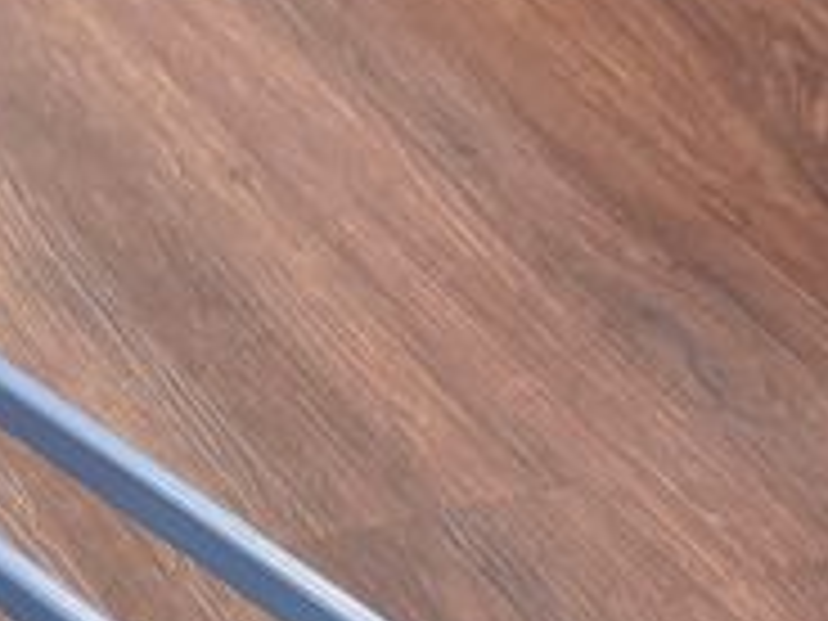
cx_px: -333
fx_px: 5836
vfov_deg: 6.1
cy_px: 630
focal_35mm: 244
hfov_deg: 8.0
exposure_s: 1/50
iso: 400
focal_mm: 9
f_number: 2.8
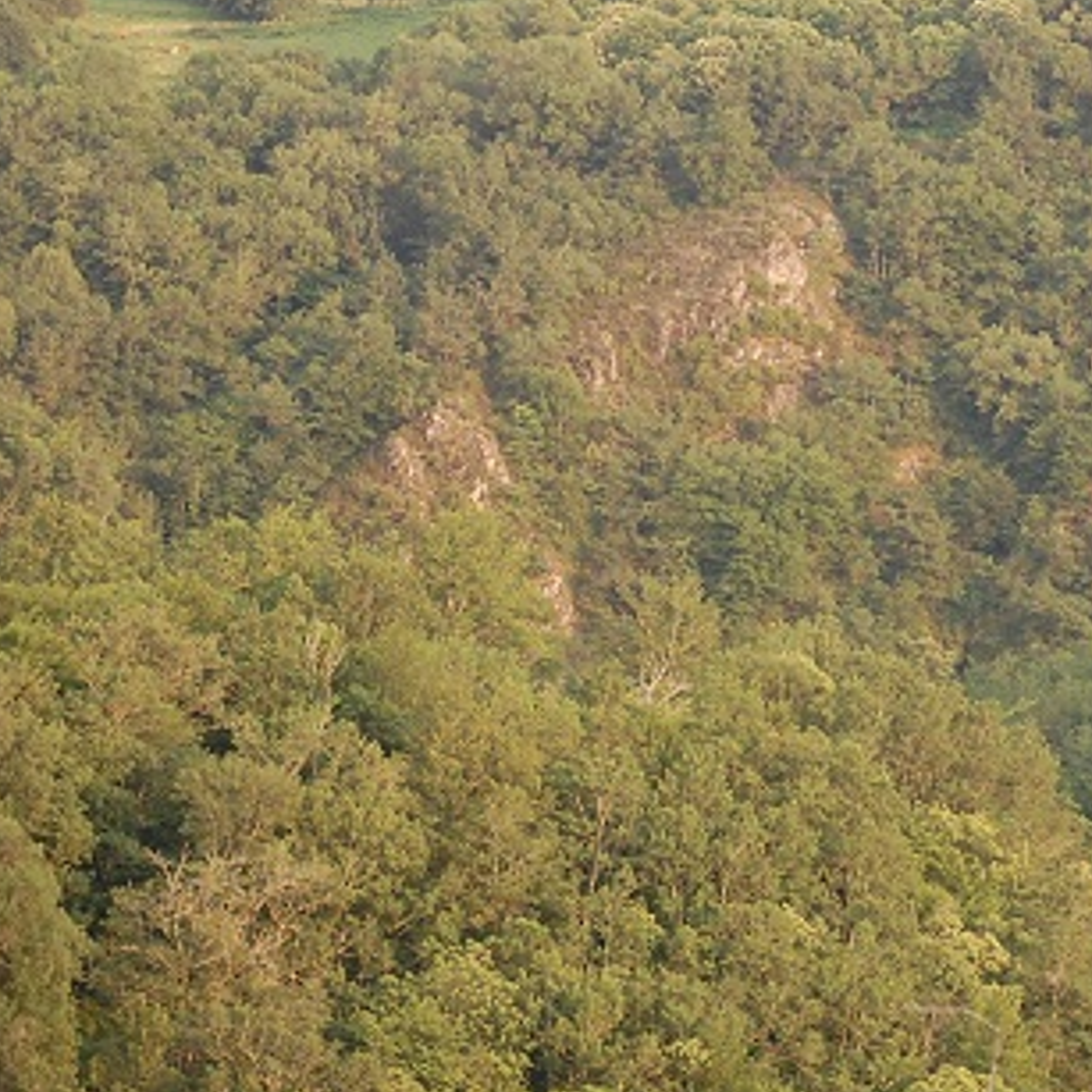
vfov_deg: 8.0
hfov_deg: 7.9
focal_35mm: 219
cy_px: 302
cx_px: 1195
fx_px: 7816
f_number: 5.3
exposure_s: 1/250
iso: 400
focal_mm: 66
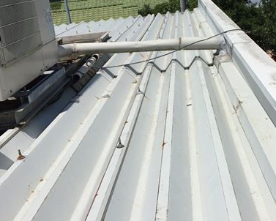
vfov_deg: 31.3
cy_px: 82
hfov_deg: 38.2
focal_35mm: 48
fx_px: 392
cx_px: 190
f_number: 2.2
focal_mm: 4.15
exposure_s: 1/4950
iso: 32
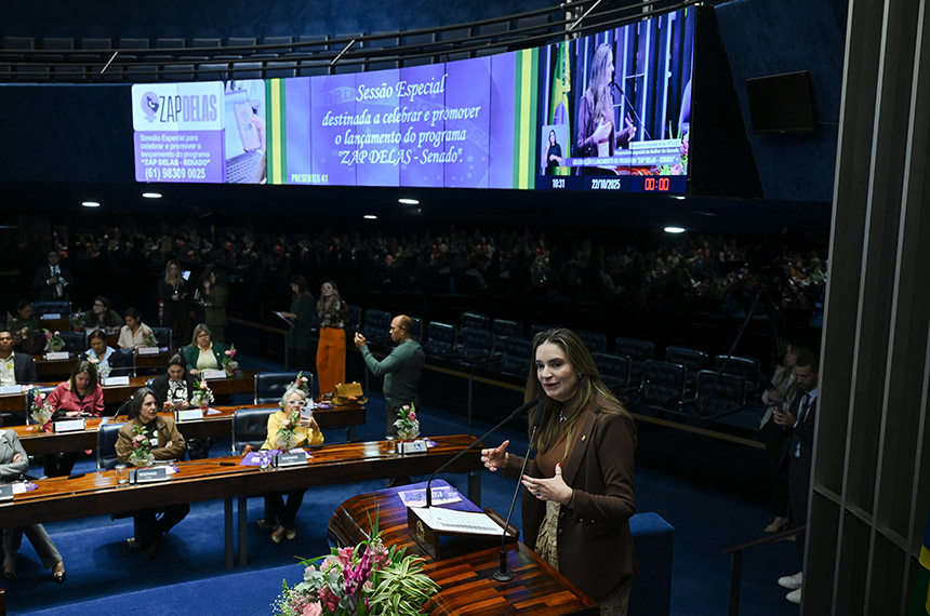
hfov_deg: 55.9
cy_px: 308
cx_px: 465
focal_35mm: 34
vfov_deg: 38.7
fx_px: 877
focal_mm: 34
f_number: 4
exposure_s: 1/160
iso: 2000
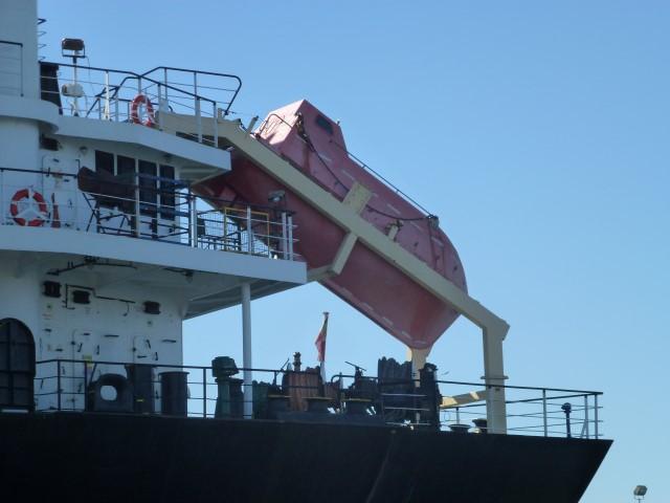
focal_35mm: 131
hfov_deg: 15.1
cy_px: 252
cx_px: 335
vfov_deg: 11.3
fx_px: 2536
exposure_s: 1/640
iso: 160
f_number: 5.2
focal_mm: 23.4
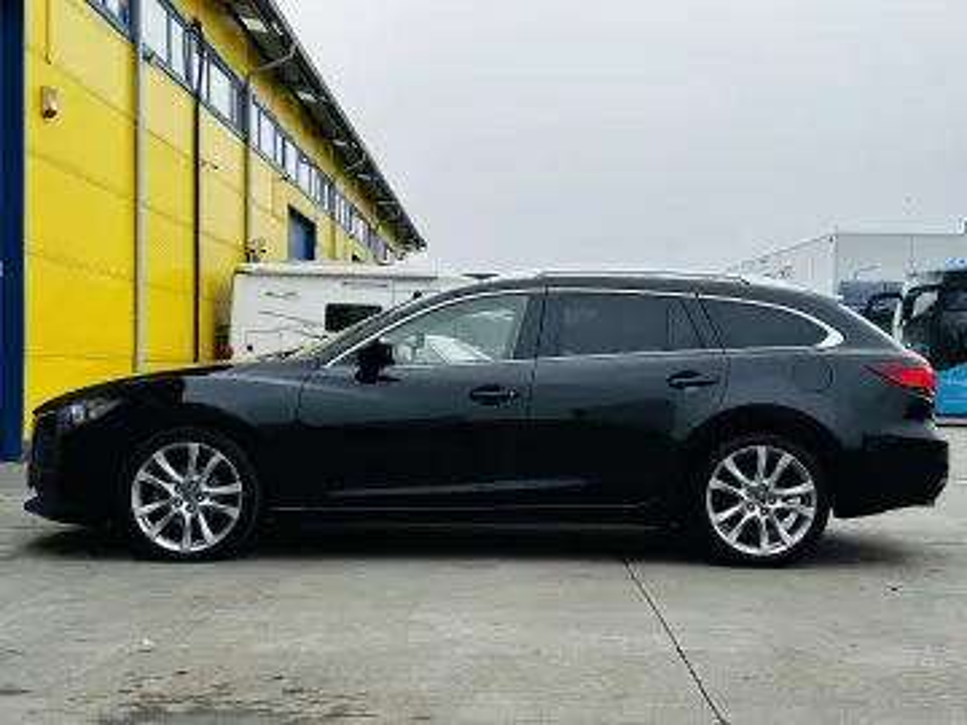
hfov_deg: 39.7
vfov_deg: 30.3
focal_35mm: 48
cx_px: 484
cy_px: 362
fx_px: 1341
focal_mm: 6.86
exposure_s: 1/919
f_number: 1.78
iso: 64
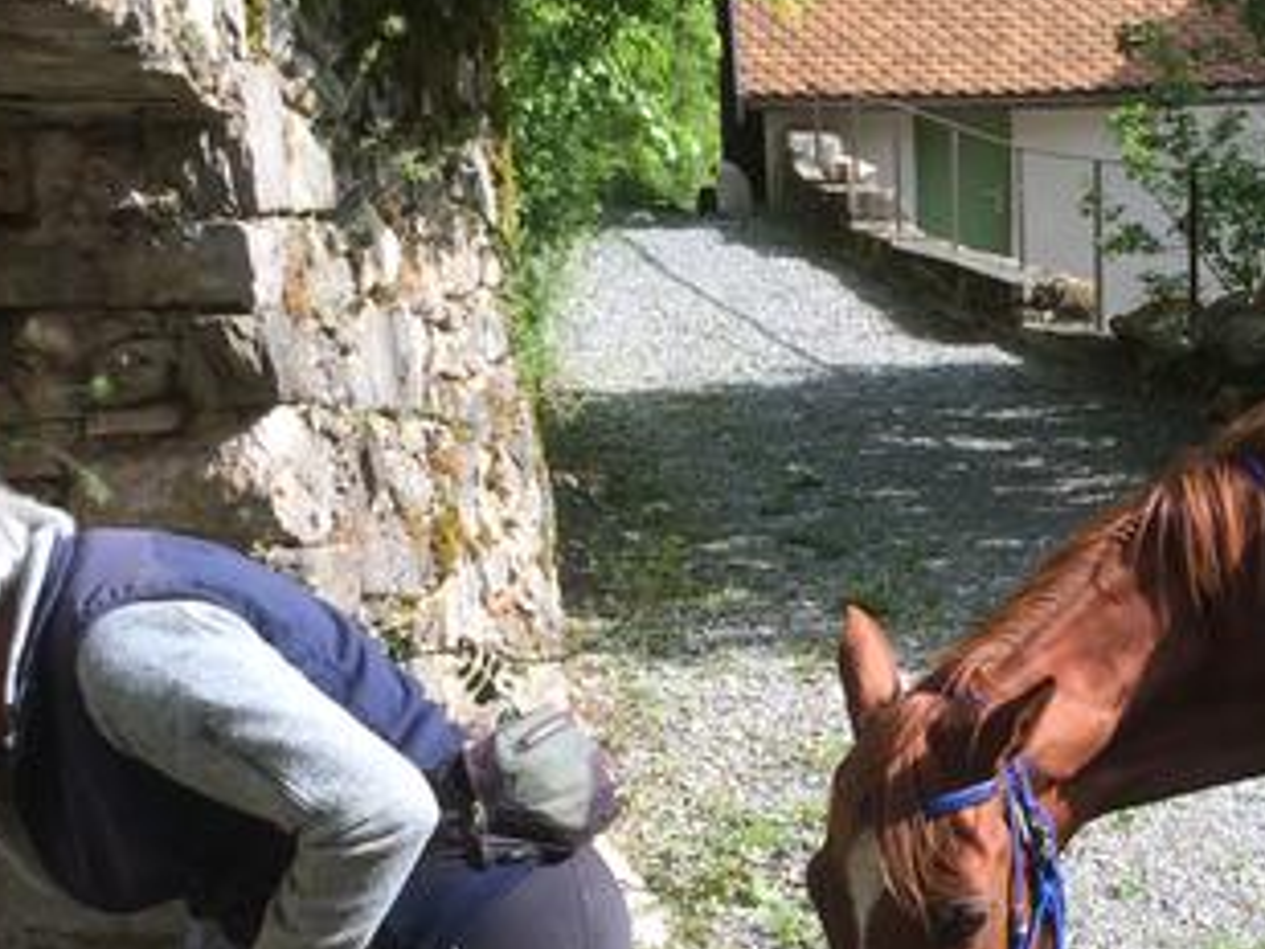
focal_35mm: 75
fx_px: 2742
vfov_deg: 19.5
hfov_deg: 25.6
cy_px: 687
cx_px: 991
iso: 32
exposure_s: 1/733
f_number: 2.2
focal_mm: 4.15
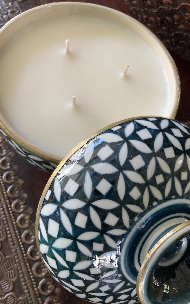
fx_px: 249
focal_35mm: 30
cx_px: 115
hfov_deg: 41.6
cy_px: 152
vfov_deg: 62.9
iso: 80
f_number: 1.8
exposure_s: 1/67
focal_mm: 3.99
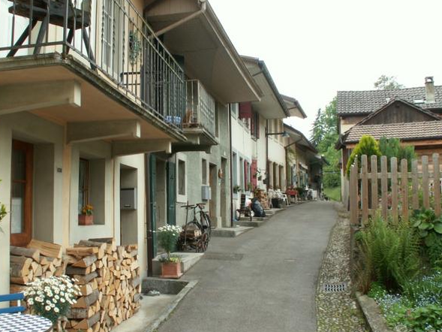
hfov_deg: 48.9
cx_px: 206
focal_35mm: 38
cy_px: 174
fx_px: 485
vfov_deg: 37.7
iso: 50
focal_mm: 5.86
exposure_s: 1/40
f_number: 7.1
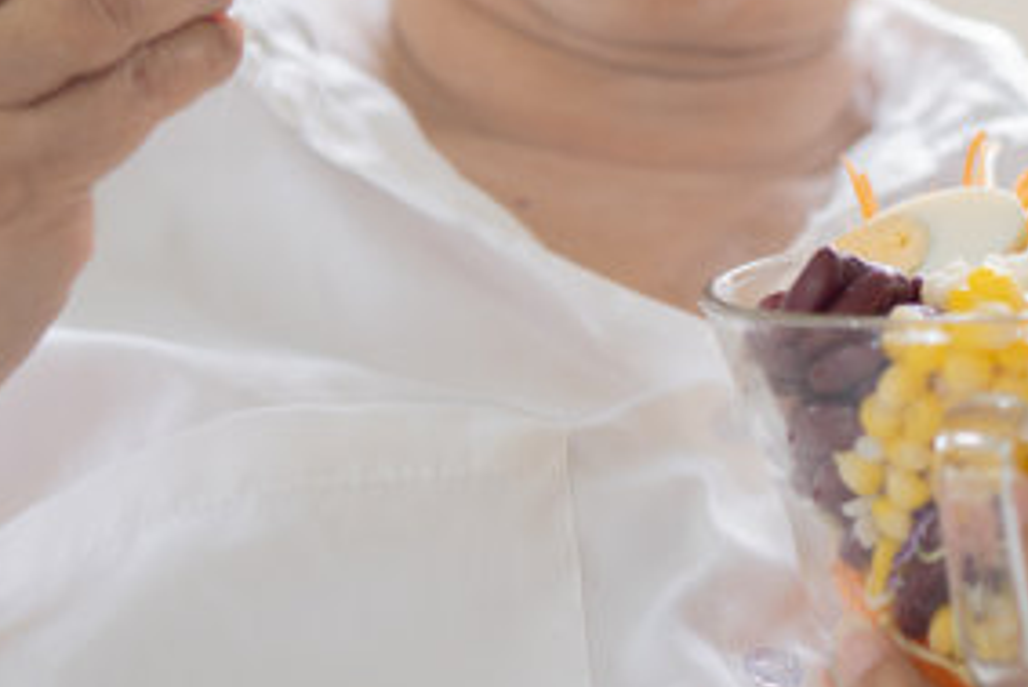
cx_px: 879
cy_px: 102
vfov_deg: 9.4
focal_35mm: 146
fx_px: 4173
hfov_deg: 13.9
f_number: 2.2
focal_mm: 45
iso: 200
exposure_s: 1/125
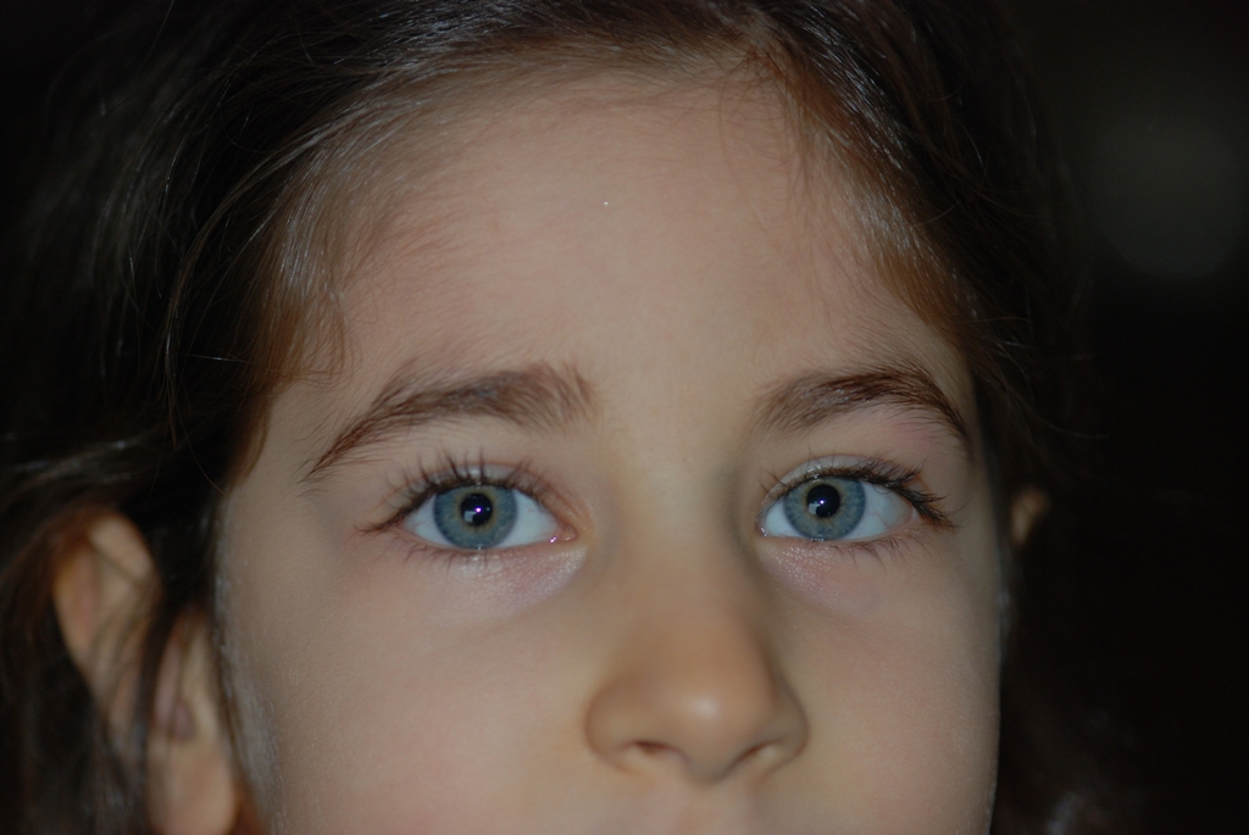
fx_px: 5470
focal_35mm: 158
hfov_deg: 13.0
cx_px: 624
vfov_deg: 8.7
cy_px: 418
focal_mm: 105
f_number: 3.3
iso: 250
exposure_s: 1/60
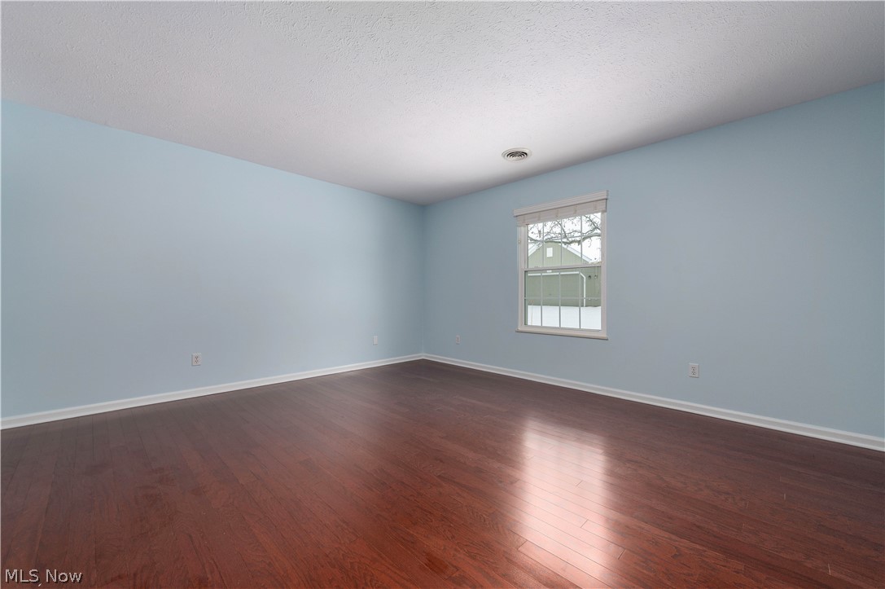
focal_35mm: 14
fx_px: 344
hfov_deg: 104.3
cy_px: 294
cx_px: 442
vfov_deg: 81.1
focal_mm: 14
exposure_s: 1/60
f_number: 9
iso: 200
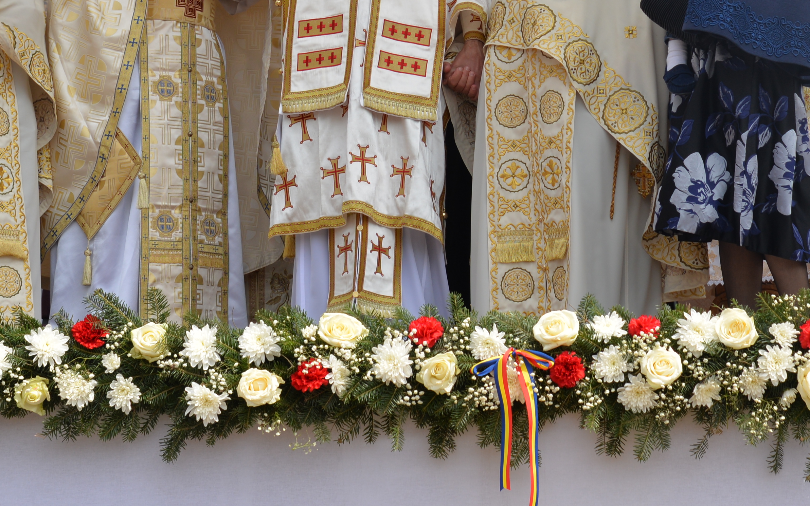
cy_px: -125
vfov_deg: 14.0
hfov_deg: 22.8
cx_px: 595
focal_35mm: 90
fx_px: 1987
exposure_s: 1/400
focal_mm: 35
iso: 200
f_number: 10
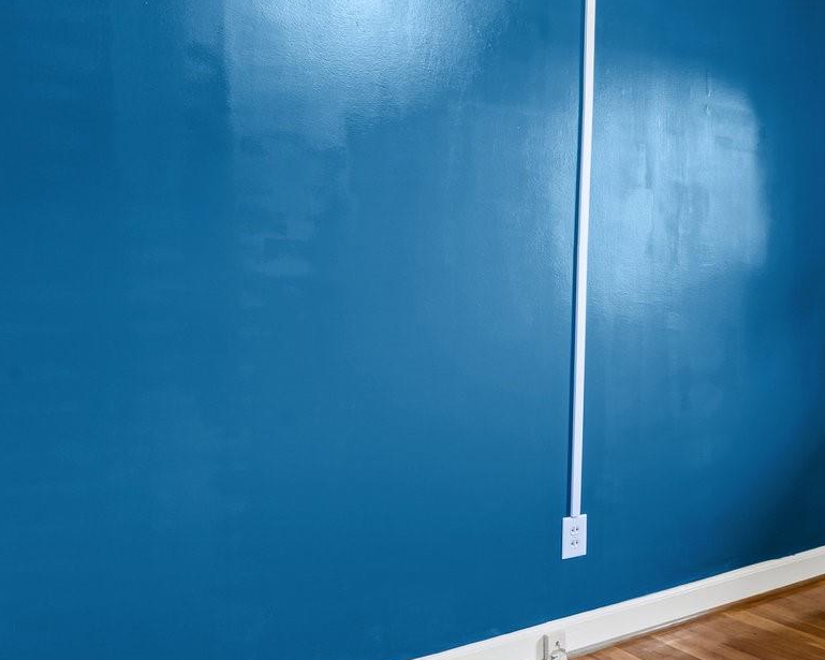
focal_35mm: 40
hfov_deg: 37.5
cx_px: 930
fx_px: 977
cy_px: 300
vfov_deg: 37.3
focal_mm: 16
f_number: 11
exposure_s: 1.6
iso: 100
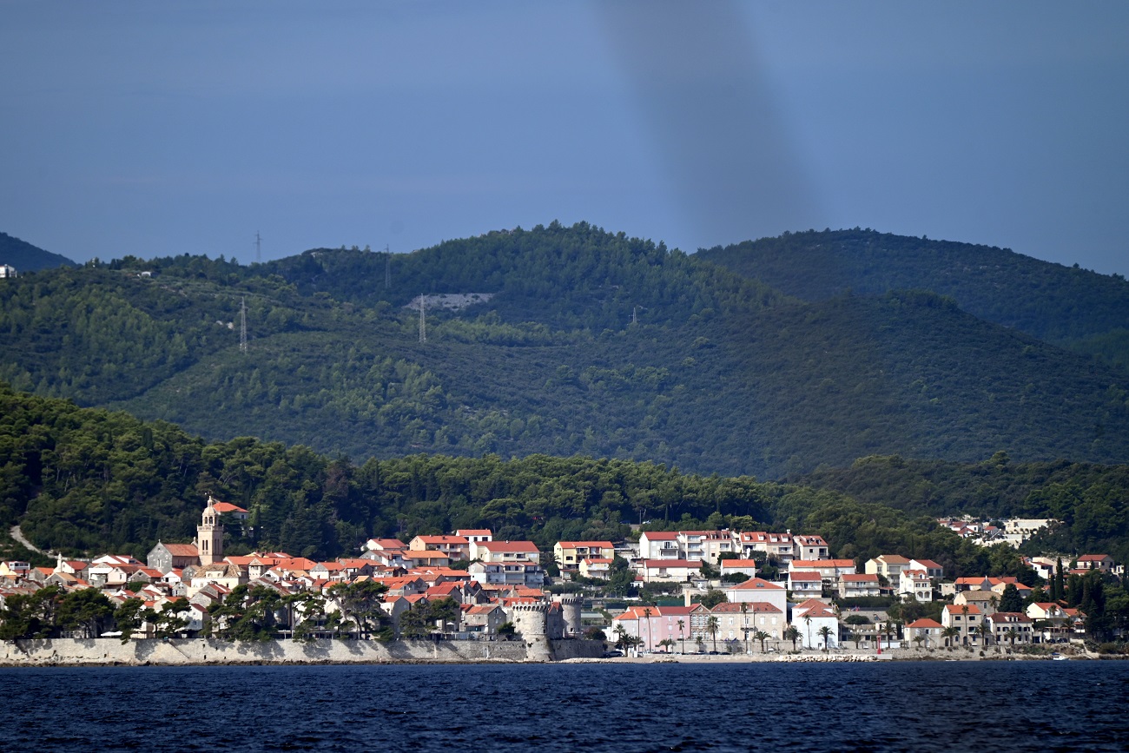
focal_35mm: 300
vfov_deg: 4.6
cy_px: 376
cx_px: 564
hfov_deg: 6.9
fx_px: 9409
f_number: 5.6
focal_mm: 300
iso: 160
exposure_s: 1/1000
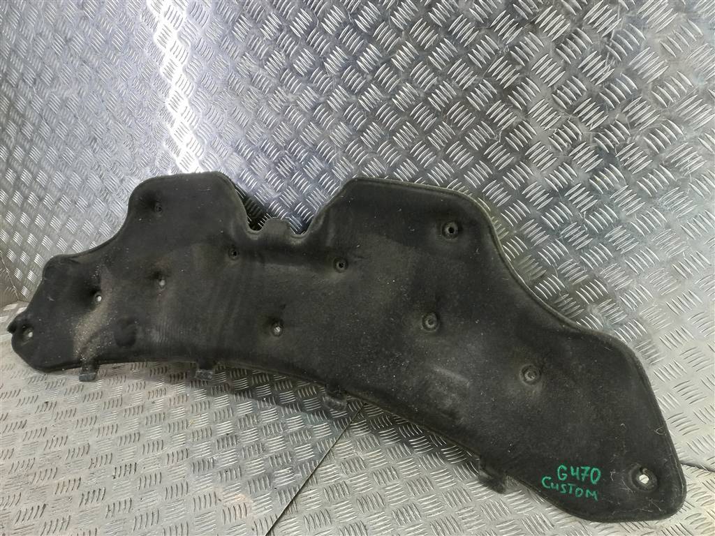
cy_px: 268
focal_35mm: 25
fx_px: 516
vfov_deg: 54.9
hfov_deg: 69.4
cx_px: 358
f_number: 1.8
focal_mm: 4.6
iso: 100
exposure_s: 1/50
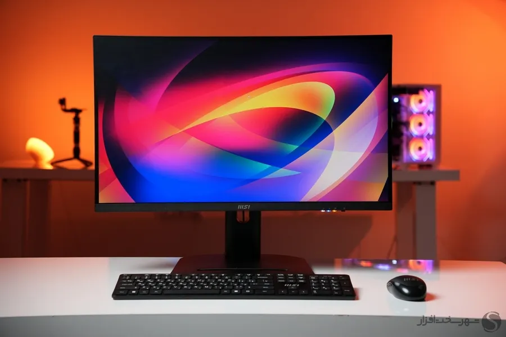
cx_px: 253
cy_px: 168
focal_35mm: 65
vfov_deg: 20.8
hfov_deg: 30.8
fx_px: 919
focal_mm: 43.6
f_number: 3.5
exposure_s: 1/80
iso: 800
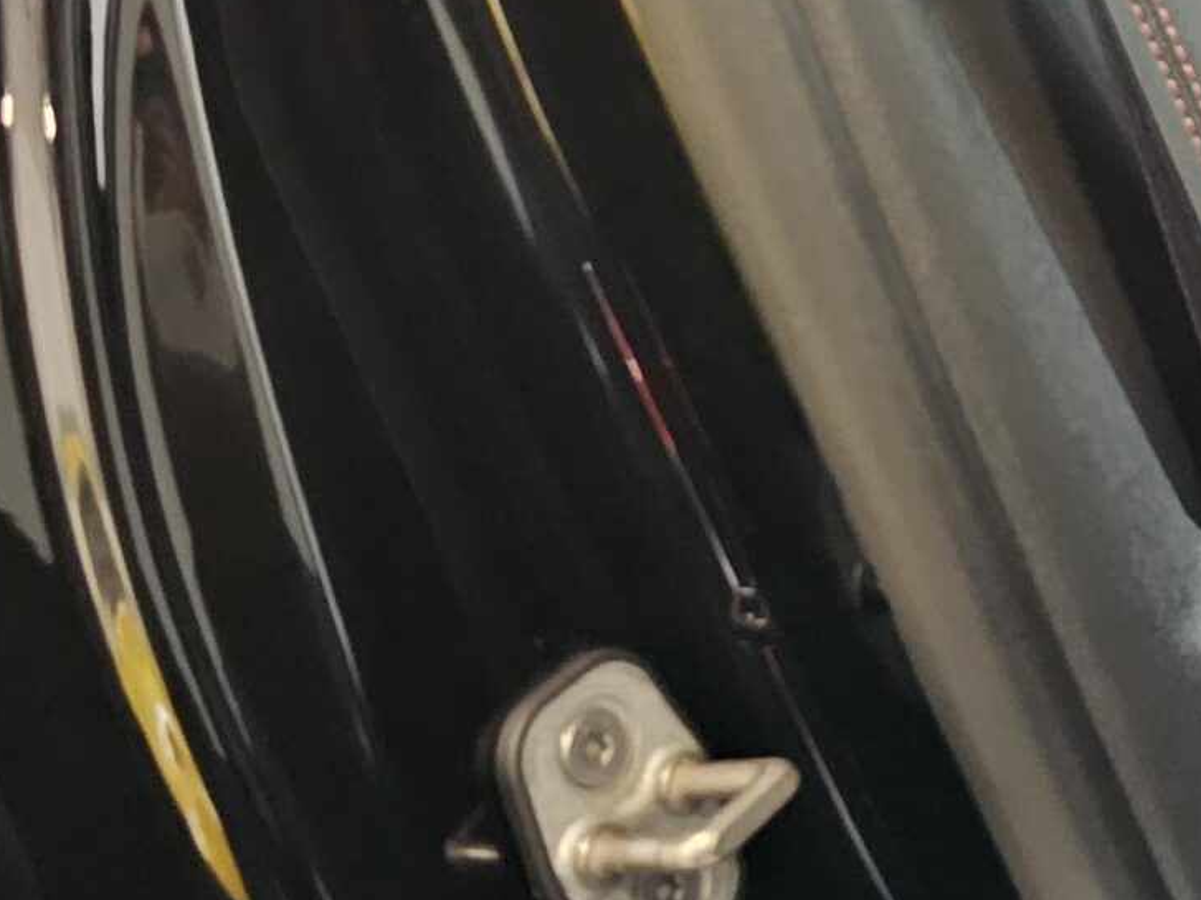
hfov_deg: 19.5
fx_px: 2810
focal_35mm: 81
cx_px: 2014
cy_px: -71
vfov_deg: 17.6
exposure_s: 1/24
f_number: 1.7
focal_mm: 6.3
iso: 1600
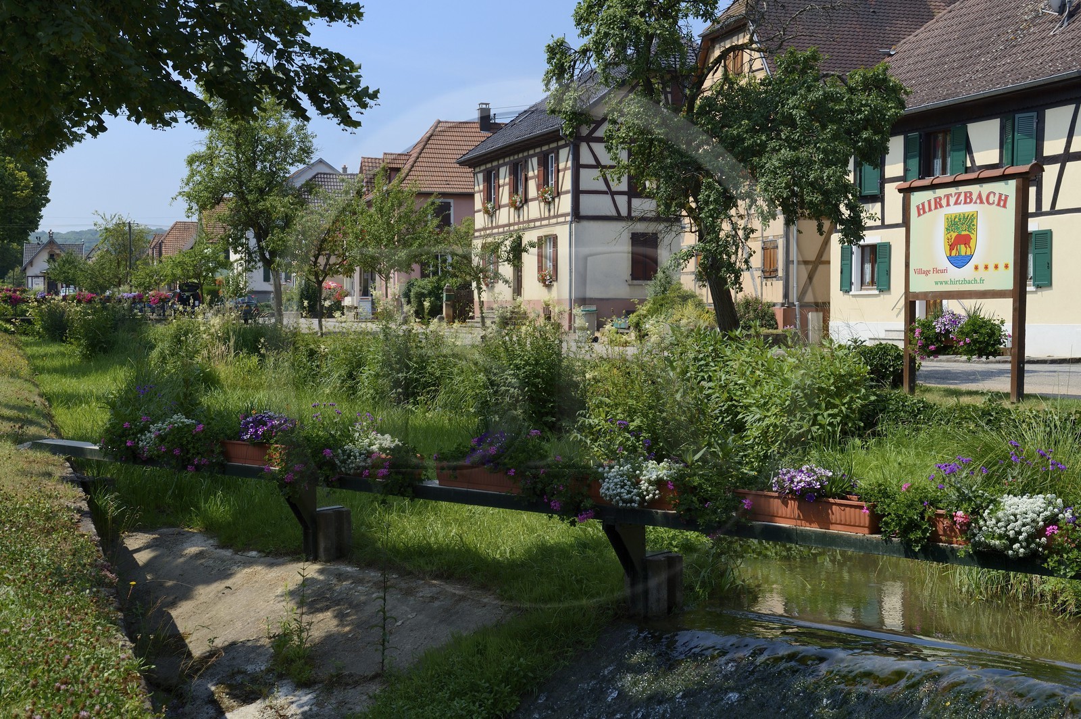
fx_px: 1440
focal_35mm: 48
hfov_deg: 41.1
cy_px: 360
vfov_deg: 28.0
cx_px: 540
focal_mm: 48
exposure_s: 1/320
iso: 200
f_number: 9
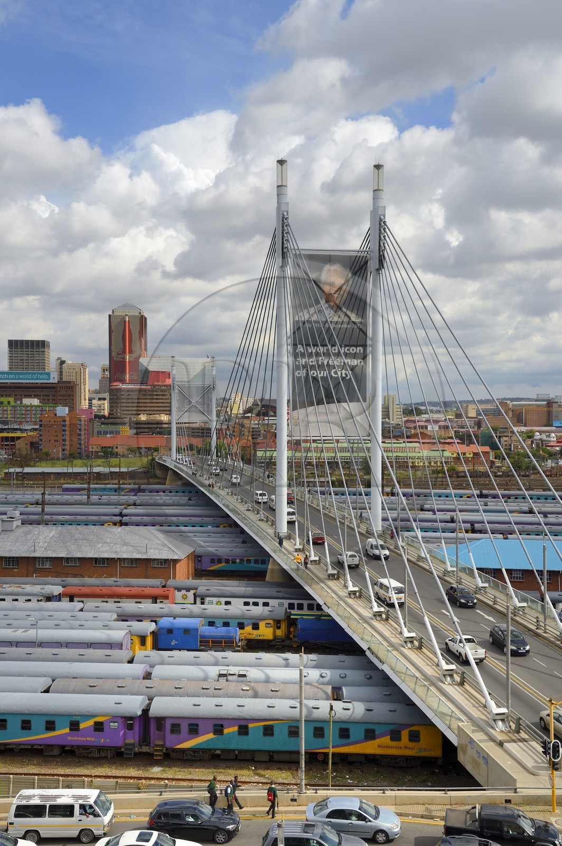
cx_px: 281
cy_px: 423
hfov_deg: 35.0
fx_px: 891
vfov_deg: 50.7
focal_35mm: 38
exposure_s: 1/500
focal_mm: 38
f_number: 10
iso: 200
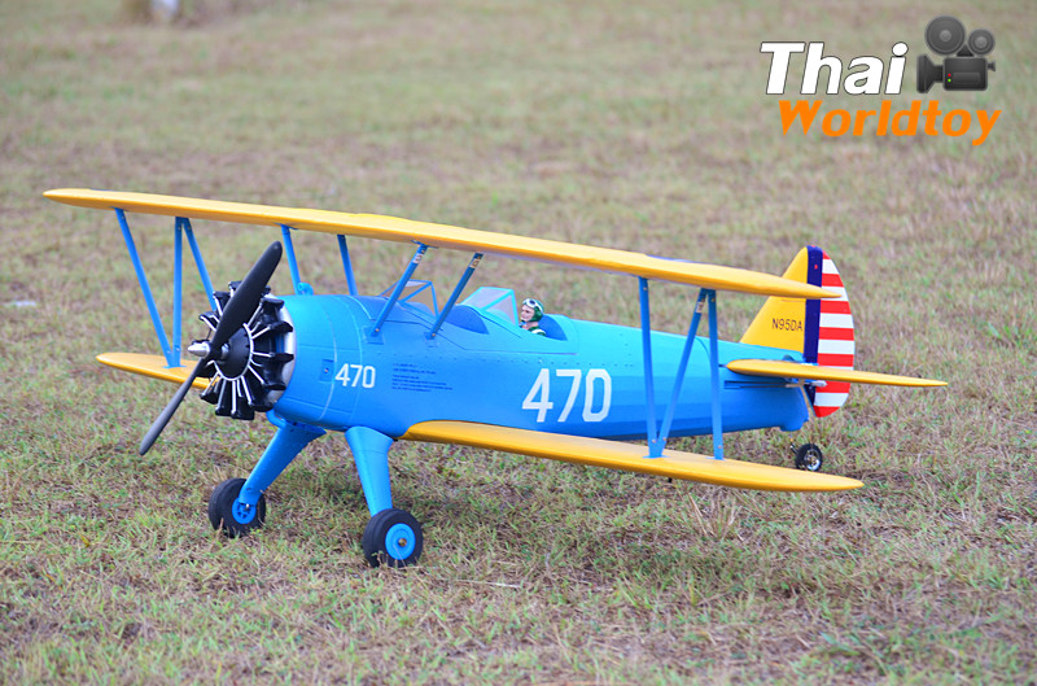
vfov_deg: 12.6
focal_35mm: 108
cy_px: 343
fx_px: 3103
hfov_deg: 19.0
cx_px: 518
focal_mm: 72
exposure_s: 1/50
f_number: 5
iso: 160
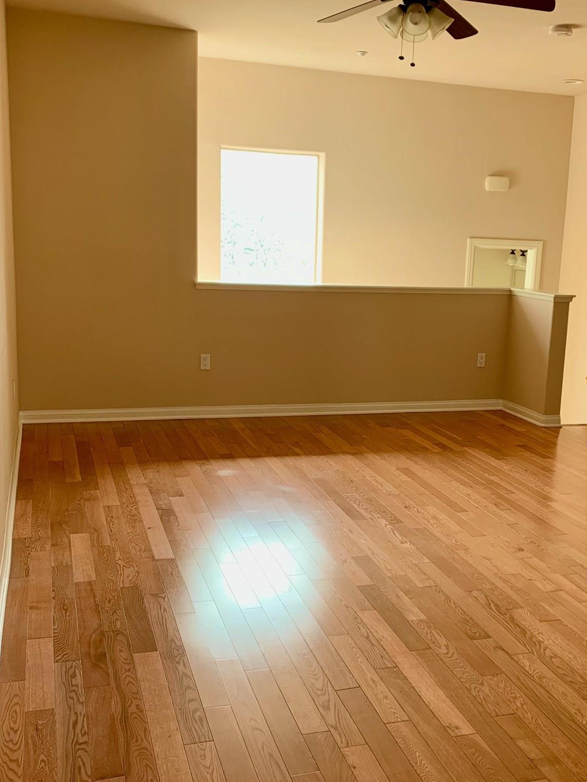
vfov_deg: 46.8
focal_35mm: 40
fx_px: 905
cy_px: 423
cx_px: 388
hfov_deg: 35.6
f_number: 1.8
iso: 50
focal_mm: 4.25
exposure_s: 1/121
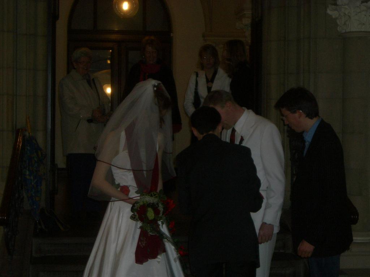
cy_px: 138
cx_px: 185
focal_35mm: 74
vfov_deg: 19.9
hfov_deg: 26.3
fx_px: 791
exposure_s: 1/60
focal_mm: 12.2
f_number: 3.9
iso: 100
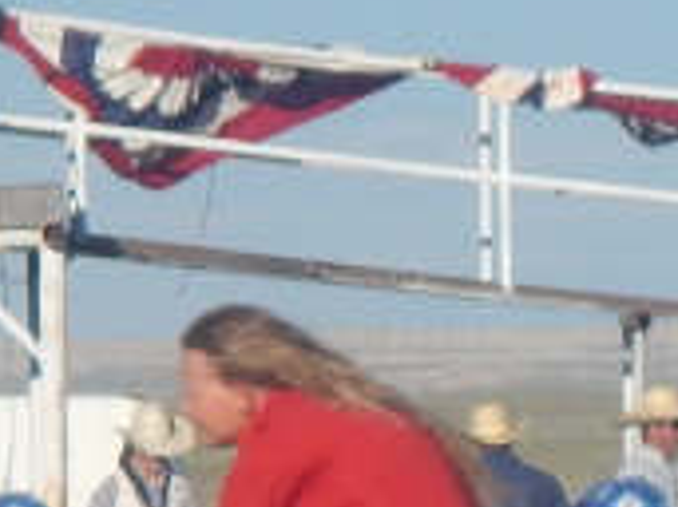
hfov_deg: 2.7
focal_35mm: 737
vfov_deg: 2.0
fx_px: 14425
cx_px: 500
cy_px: 735
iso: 125
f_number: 4.8
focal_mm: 25
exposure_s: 1/1000
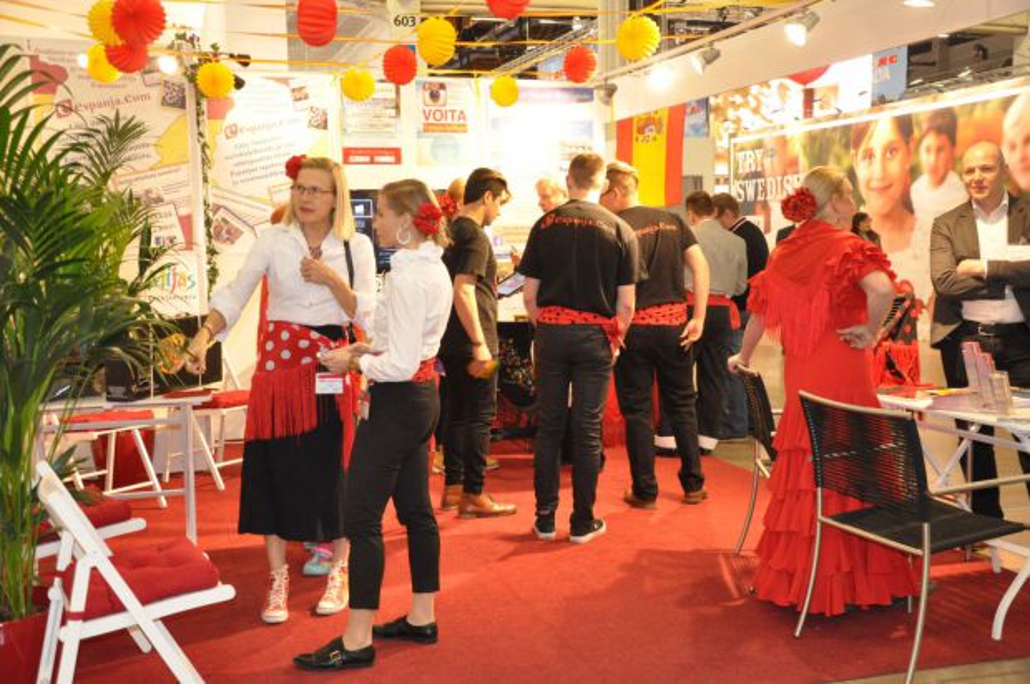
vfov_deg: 34.1
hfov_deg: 49.6
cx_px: 515
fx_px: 1115
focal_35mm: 39
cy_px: 342
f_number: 5
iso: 2000
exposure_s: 1/50
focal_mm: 26
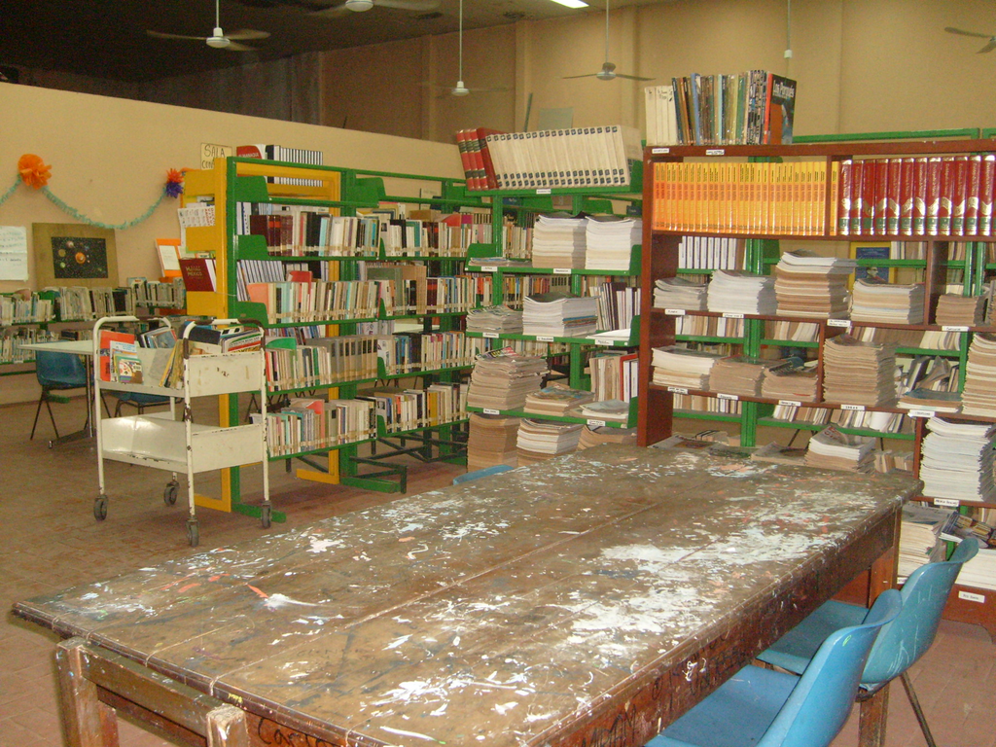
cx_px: 498
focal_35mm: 35
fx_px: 1007
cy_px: 374
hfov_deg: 52.6
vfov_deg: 40.7
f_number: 2.8
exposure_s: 1/45
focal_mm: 5.8
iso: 320
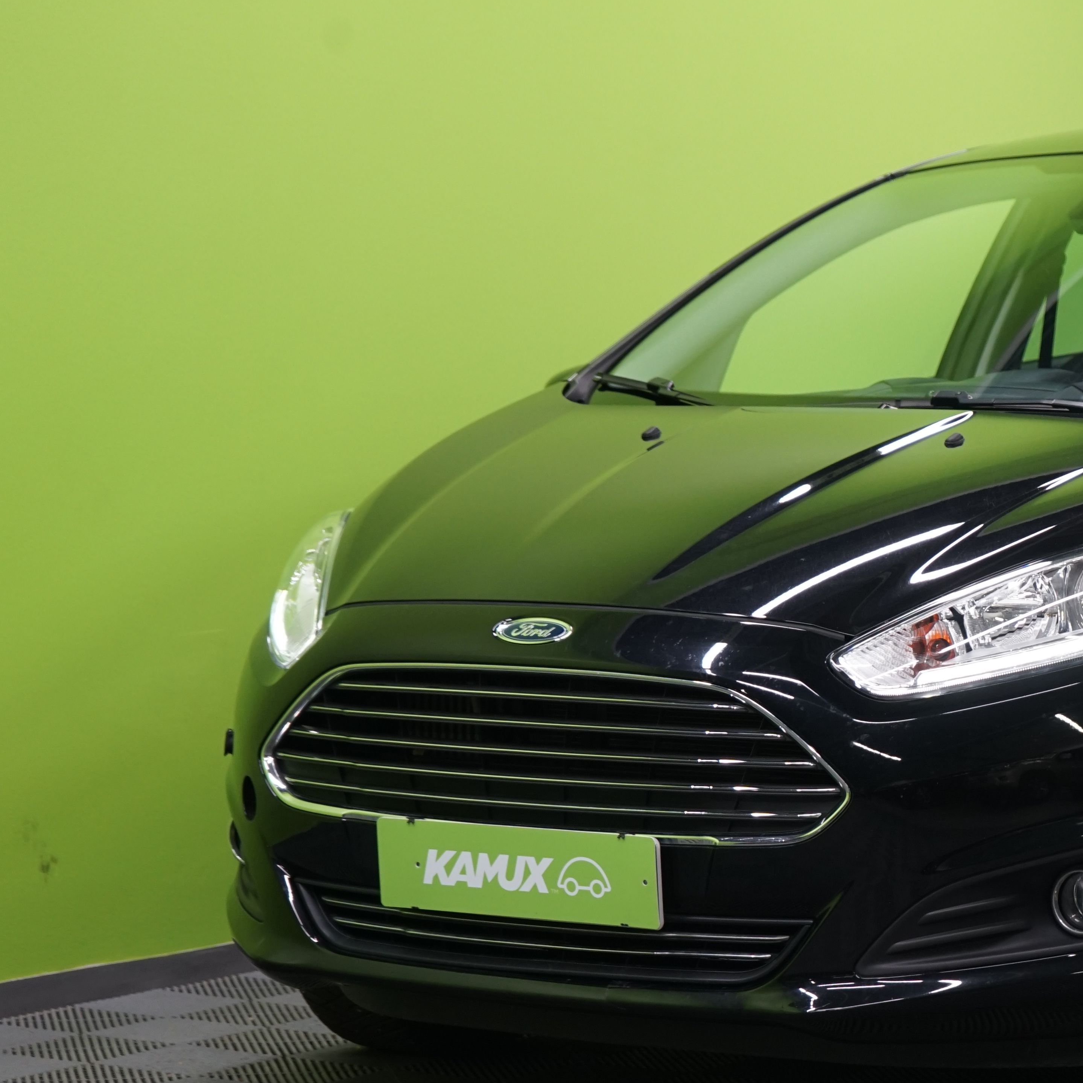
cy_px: 602
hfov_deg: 13.8
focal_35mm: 124
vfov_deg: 14.1
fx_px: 4389
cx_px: 1105
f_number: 5.6
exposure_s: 1/50
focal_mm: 70
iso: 800
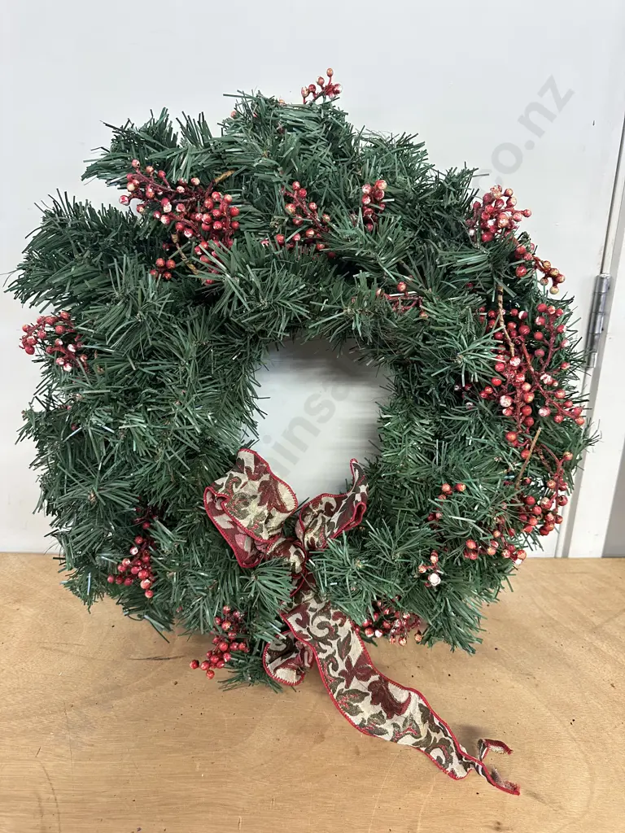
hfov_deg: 56.8
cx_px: 312
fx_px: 578
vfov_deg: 71.6
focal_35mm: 24
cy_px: 416
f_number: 1.78
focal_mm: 6.86
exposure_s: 1/50
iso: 250
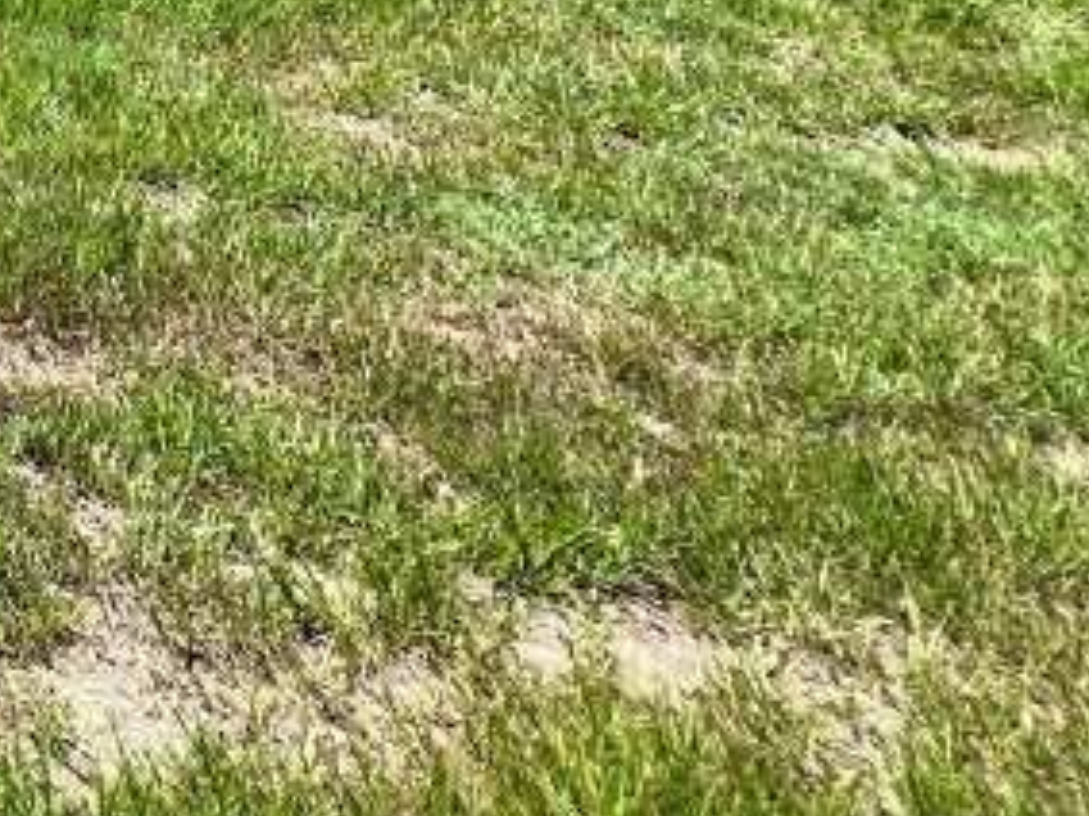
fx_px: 1478
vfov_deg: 21.8
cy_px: -589
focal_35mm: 47
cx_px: -797
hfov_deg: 23.6
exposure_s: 1/346
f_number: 1.8
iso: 32
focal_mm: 1.57
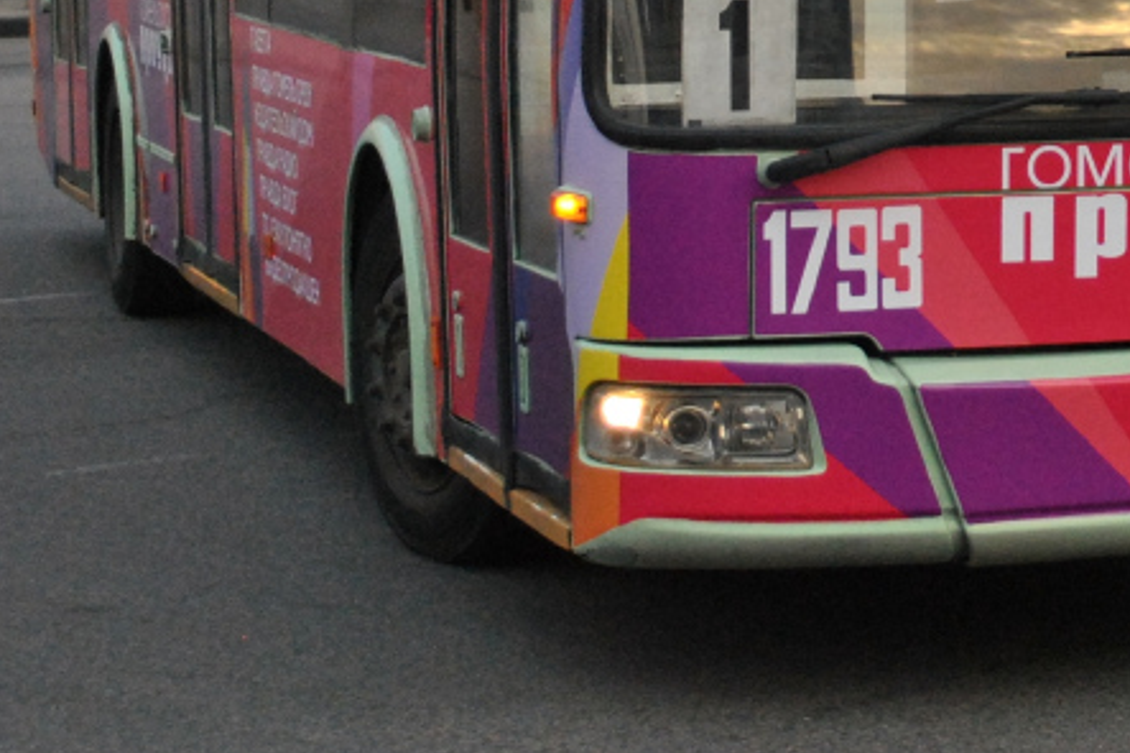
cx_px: 1178
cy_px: -291
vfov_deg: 9.5
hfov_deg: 14.3
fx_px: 4424
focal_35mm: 141
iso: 720
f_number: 4.8
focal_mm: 32
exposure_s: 1/500
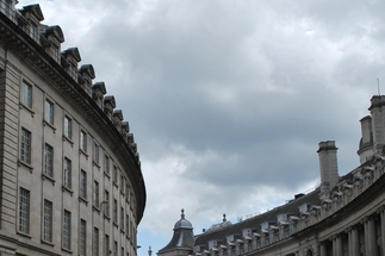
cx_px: 86
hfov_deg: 29.5
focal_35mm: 67
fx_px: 716
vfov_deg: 20.2
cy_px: 183
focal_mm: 24
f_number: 10
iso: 125
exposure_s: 1/250
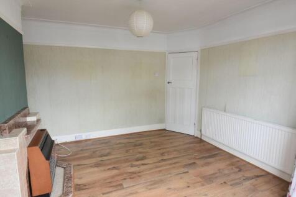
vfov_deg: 59.5
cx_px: 148
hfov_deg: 81.2
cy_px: 98
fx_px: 173
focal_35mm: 21
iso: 800
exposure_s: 1/100
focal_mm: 14
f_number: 5
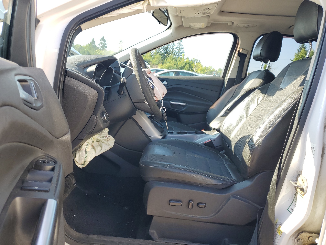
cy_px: 122
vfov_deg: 53.1
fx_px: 245
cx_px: 163
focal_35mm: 26
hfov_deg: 67.3
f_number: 1.5
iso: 50
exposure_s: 1/333
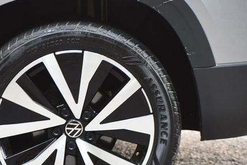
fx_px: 1887
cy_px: 119
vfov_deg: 5.0
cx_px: 64
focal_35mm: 275
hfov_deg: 7.5
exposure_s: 1/250
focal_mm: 122
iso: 640
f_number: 4.8
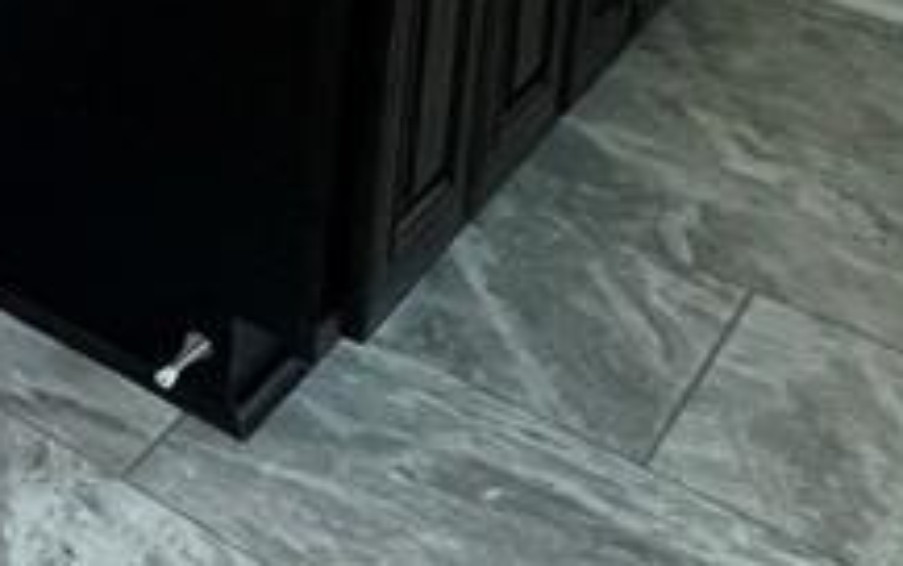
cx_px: -978
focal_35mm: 65
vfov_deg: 14.9
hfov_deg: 18.2
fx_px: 1601
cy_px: -683
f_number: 1.8
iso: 125
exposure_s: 1/120
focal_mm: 1.57
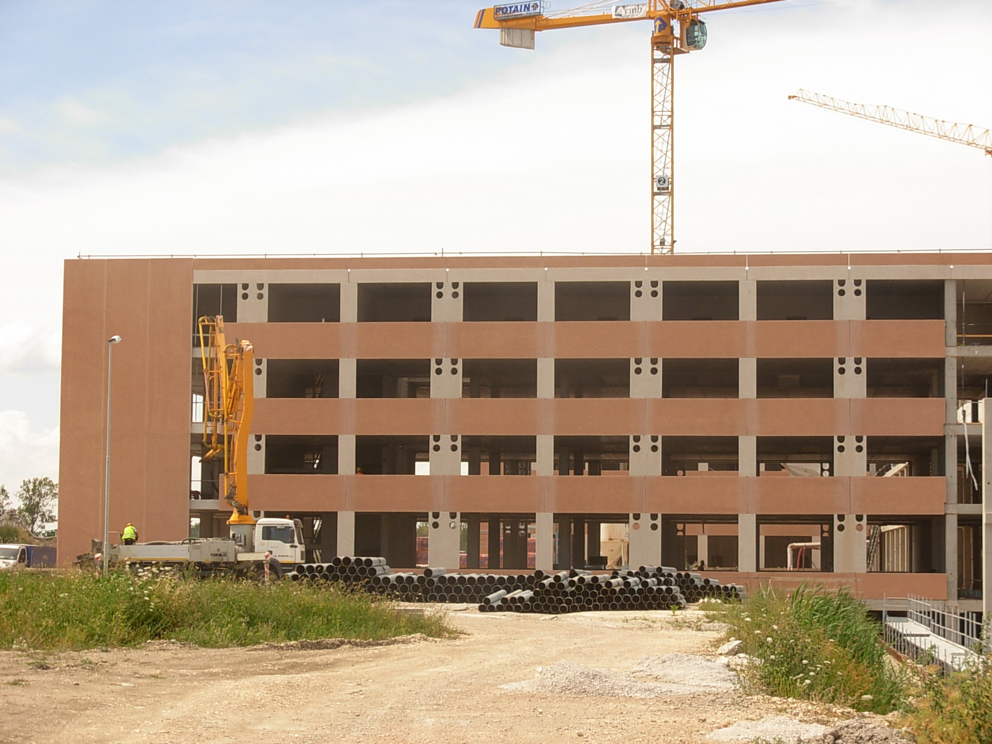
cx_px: 496
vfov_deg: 18.0
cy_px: 372
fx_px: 2350
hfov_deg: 23.8
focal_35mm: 82
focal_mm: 13.5
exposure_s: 1/609
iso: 79
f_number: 3.7
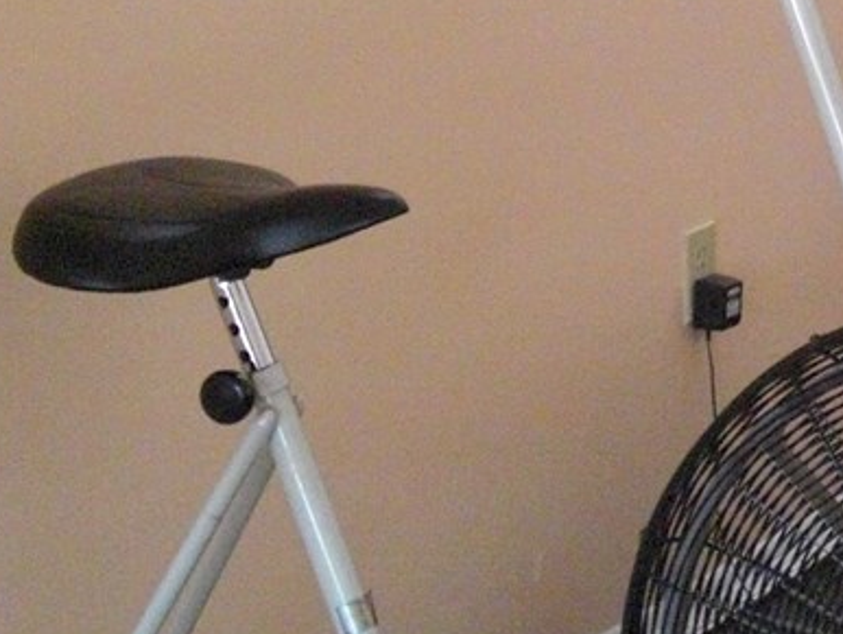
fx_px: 4069
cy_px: 81
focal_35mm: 167
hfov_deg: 11.5
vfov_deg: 8.9
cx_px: 1088
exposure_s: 1/100
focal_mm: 10.4
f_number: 4
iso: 800
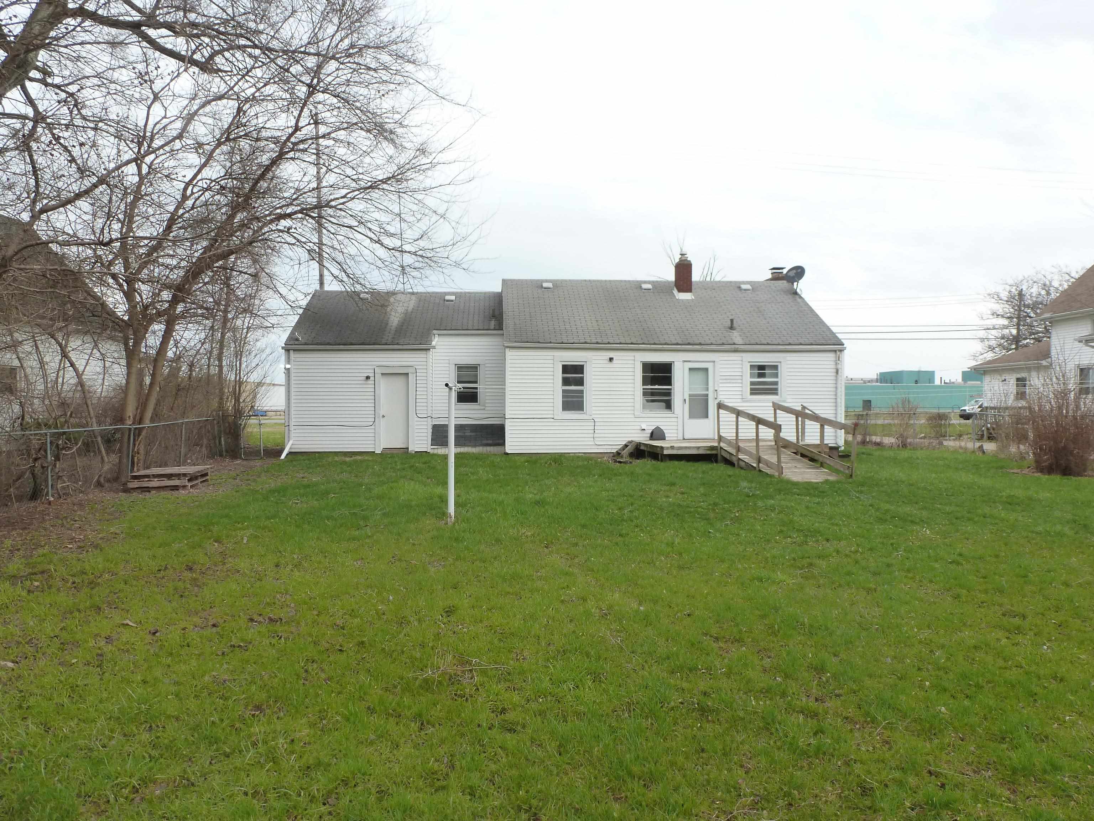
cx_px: 547
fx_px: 758
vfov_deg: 56.8
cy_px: 410
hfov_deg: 71.6
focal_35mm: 24
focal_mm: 4.3
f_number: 4
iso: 160
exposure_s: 1/320
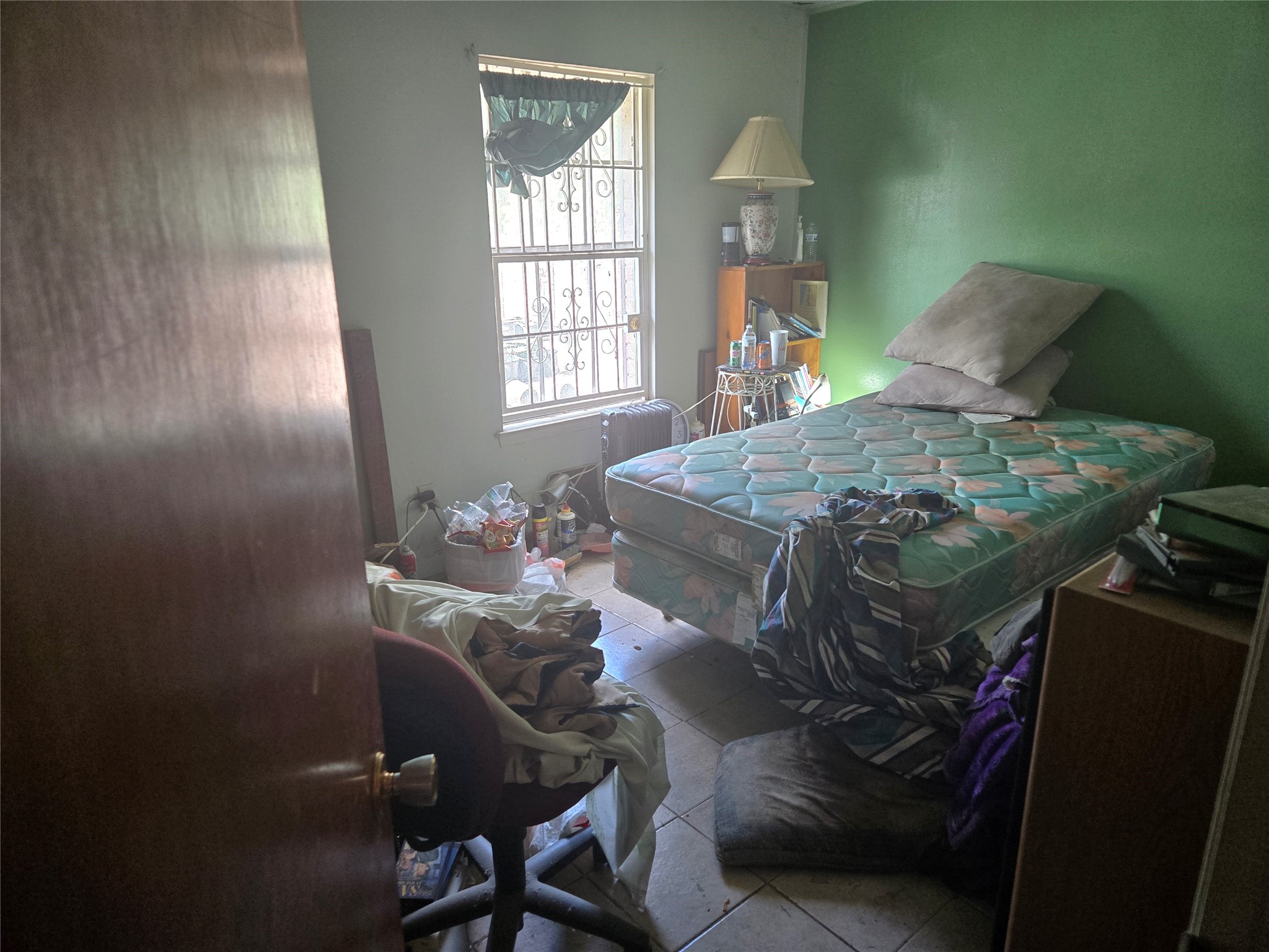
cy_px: 476
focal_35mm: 23
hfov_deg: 73.9
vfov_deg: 58.9
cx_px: 634
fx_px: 843
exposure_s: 1/120
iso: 200
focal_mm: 5.4
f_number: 1.8
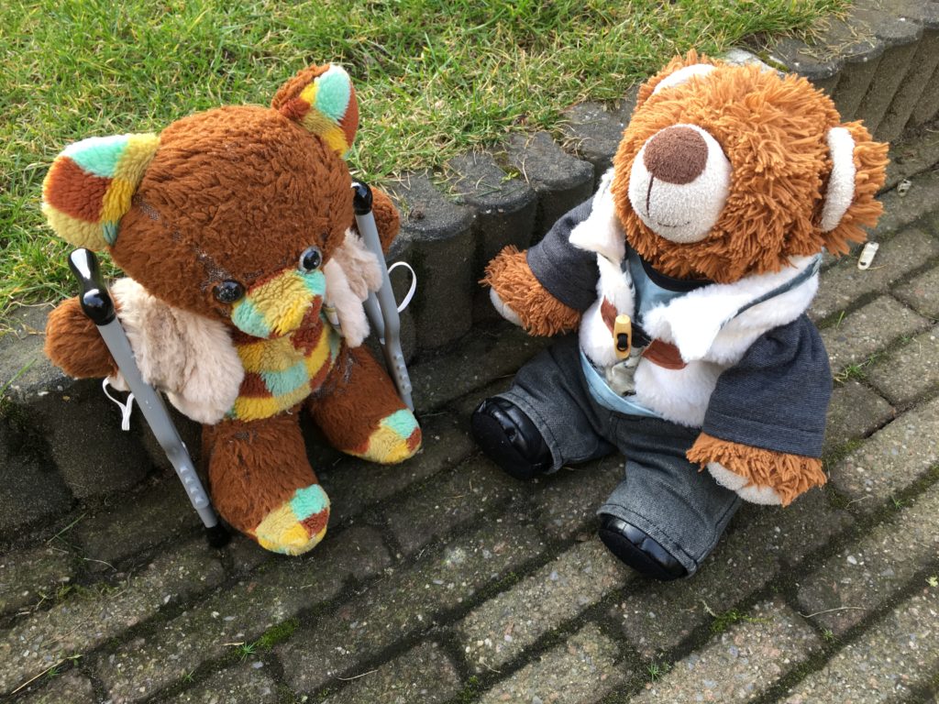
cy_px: 352
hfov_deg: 61.7
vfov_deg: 48.2
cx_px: 470
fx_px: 787
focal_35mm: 29
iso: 40
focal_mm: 4.15
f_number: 2.2
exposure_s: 1/100
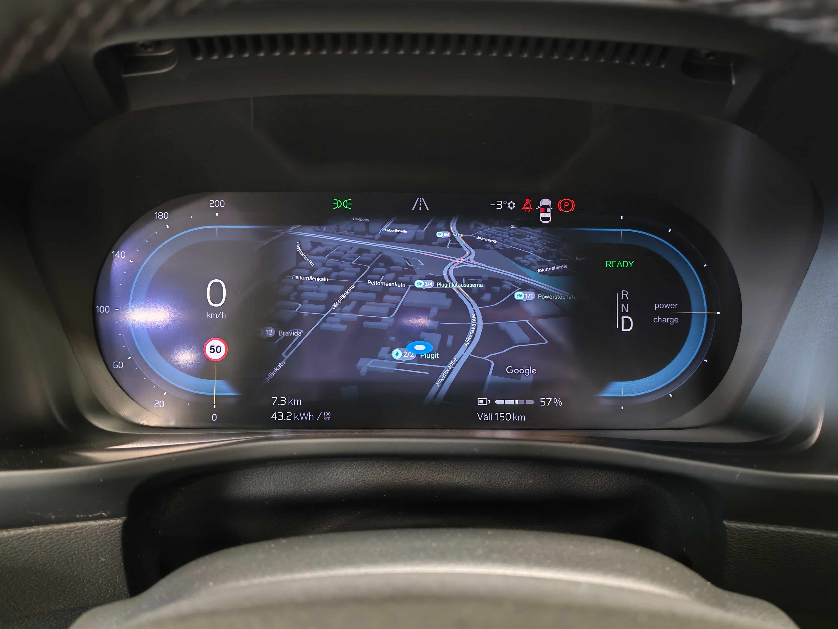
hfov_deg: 58.4
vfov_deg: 45.4
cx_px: 419
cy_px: 314
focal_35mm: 31
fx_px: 750
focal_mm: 6.12
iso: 3608
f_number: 1.9
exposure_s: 1/20
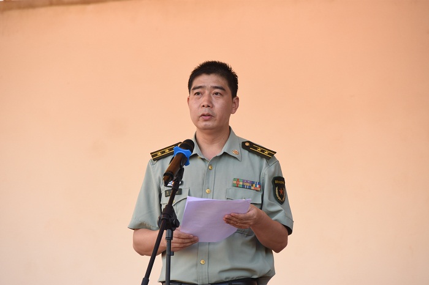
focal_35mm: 300
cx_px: 214
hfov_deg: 6.9
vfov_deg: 4.6
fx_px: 3573
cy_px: 142
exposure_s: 1/250
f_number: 5.6
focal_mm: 200
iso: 400
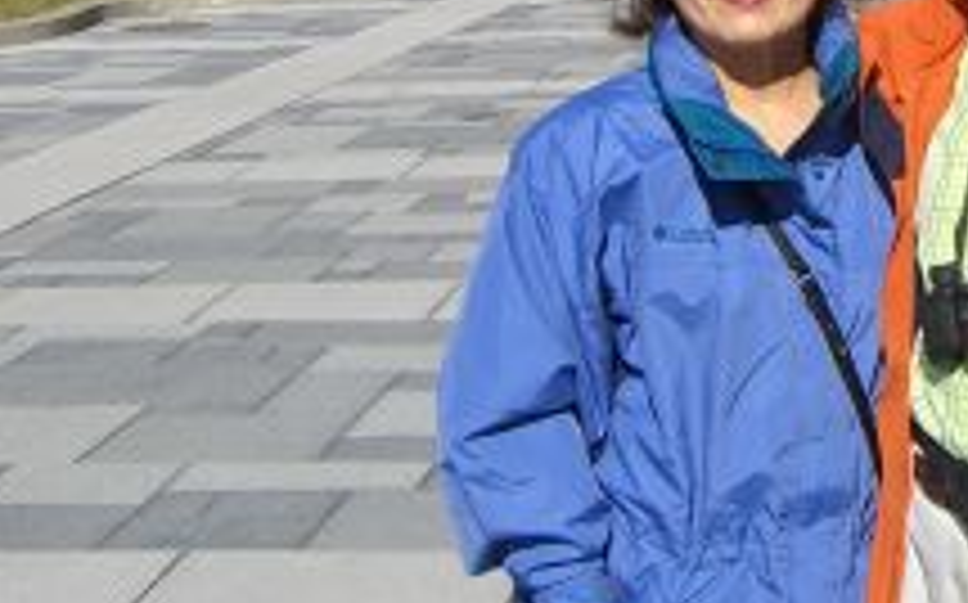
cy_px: -144
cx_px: 860
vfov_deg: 10.7
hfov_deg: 17.2
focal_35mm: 120
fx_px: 3163
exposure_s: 1/800
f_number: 4.3
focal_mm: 6.2
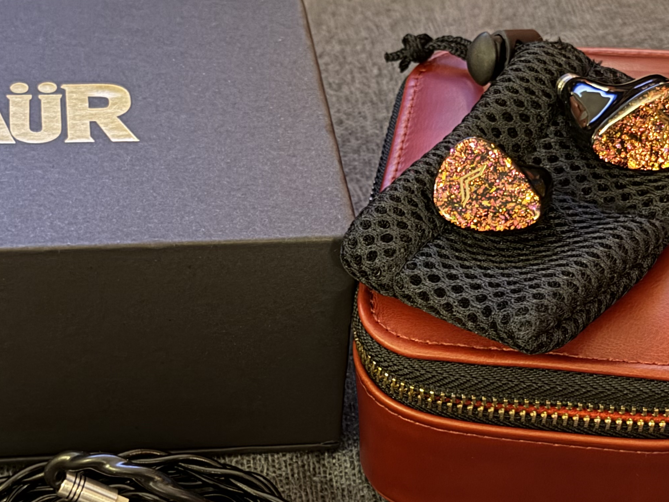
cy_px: 402
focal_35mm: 96
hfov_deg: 20.4
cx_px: 269
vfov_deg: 15.3
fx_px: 1855
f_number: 1.78
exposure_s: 1/9
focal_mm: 6.76
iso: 640
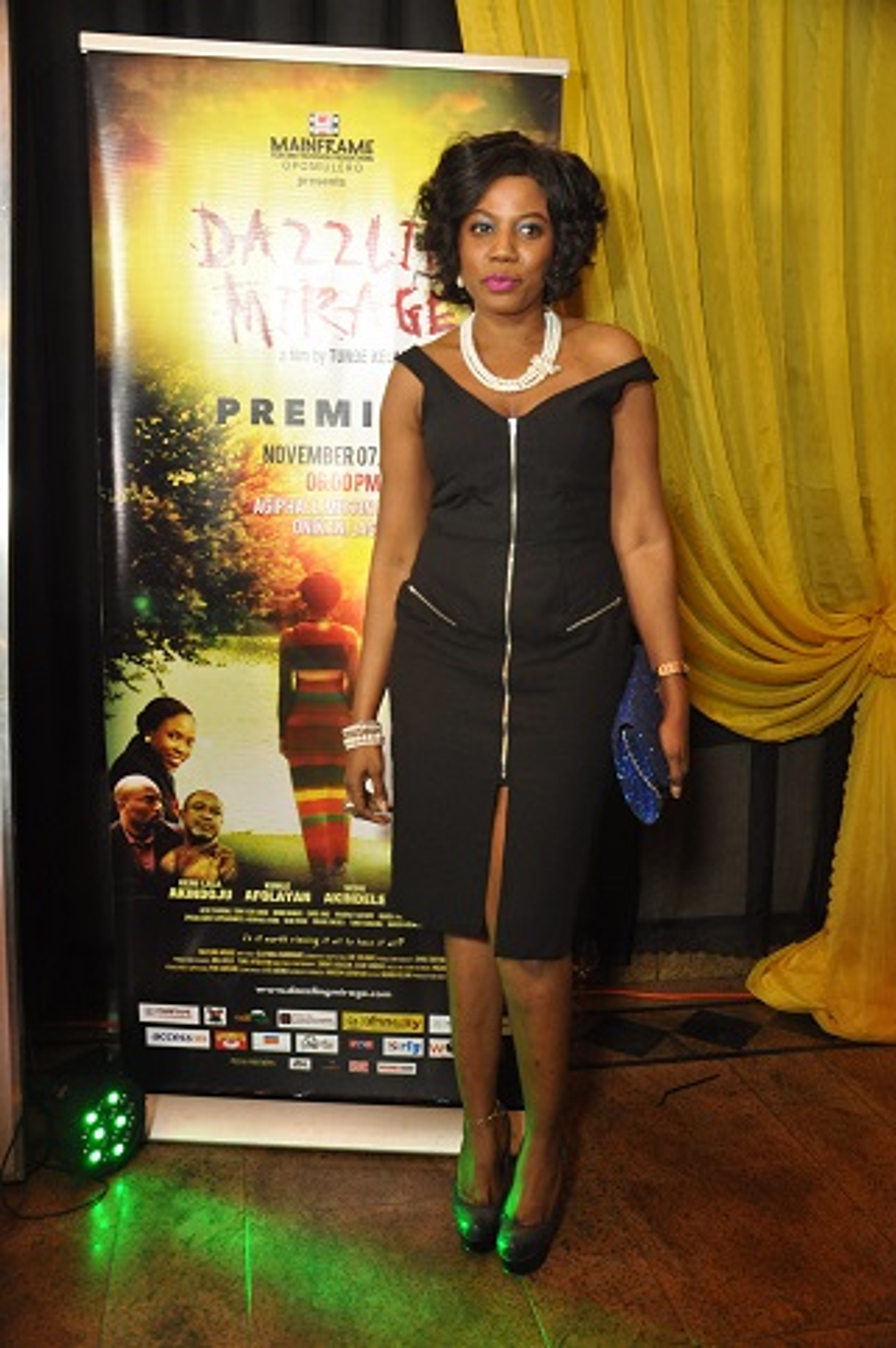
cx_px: 448
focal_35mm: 32
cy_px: 674
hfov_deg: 41.6
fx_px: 1178
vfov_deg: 59.5
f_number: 4
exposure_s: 1/80
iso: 1250
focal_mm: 21
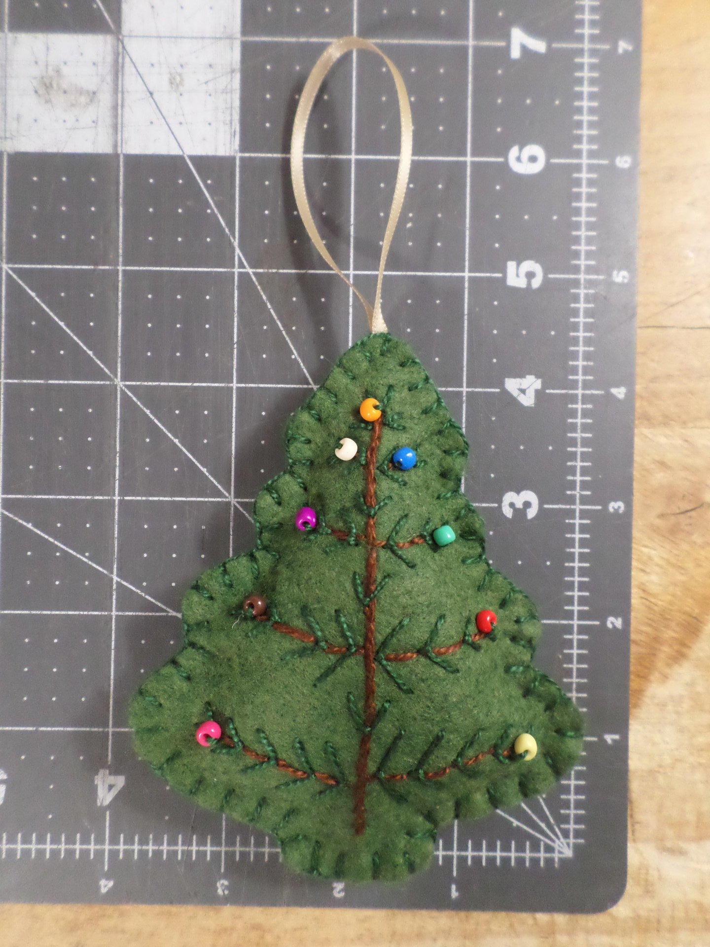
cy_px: 474
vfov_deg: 69.4
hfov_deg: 54.9
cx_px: 355
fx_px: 684
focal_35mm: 25
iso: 400
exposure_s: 1/30
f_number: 2.5
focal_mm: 4.5
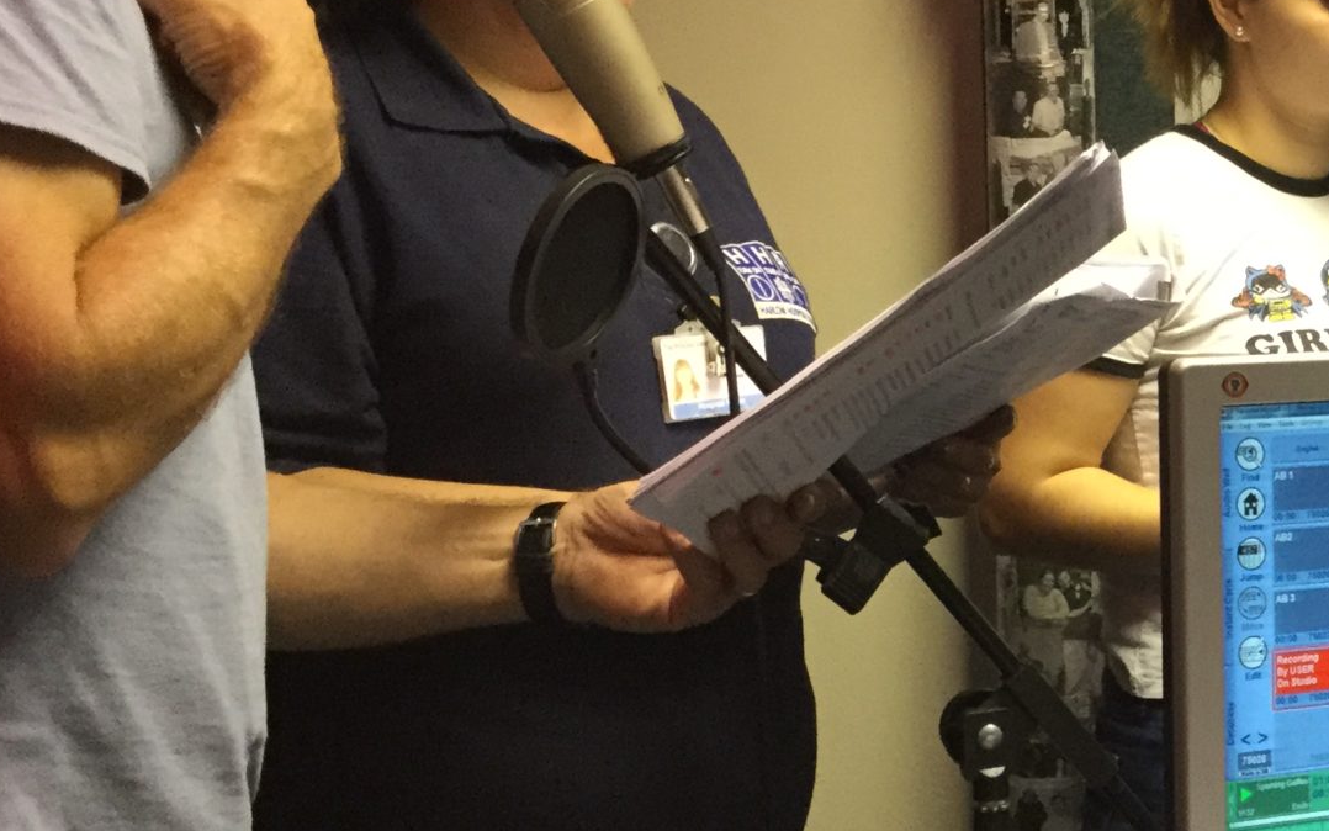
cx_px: 1328
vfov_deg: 16.7
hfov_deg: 25.2
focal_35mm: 78
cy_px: 359
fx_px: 2825
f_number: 2.4
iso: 160
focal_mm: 3.3
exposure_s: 1/33
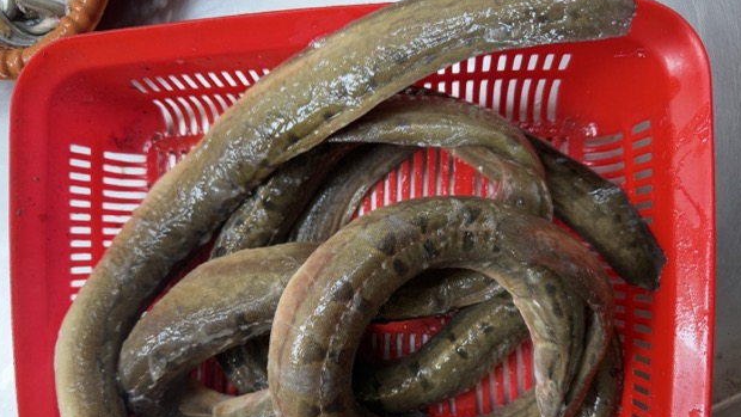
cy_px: 268
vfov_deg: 42.5
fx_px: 531
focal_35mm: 27
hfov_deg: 69.8
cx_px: 365
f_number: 1.78
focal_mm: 6.76
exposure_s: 1/121
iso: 160
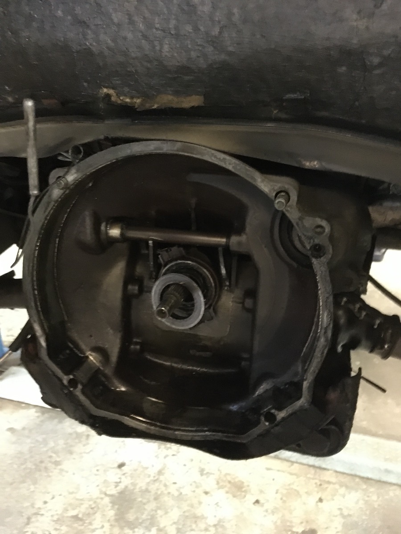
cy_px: 267
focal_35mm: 29
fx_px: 448
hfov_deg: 48.2
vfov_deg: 61.7
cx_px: 200
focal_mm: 4.15
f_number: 2.2
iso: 1000
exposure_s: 1/17
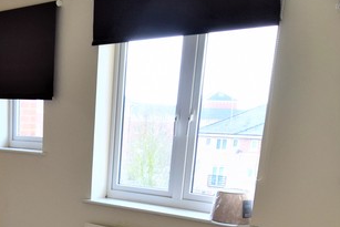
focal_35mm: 50
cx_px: 34
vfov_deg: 24.5
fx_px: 472
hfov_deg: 37.1
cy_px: 273
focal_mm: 10
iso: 400
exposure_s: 1/100
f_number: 5
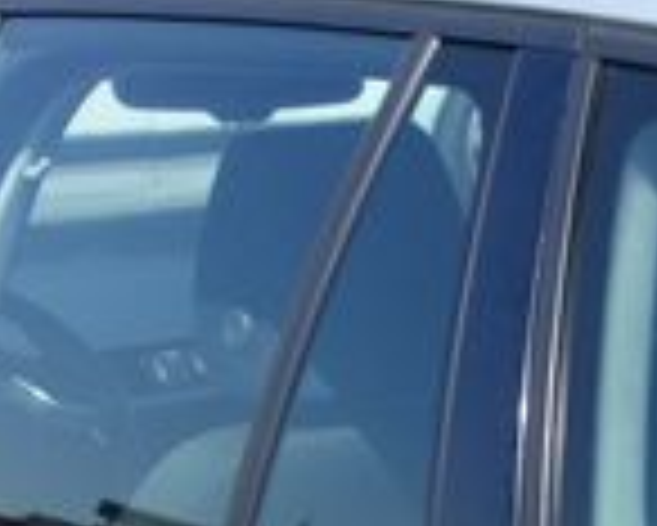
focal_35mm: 184
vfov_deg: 8.0
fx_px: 3580
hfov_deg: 10.1
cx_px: 1071
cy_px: 1059
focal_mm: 10.4
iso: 125
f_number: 2
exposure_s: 1/2000
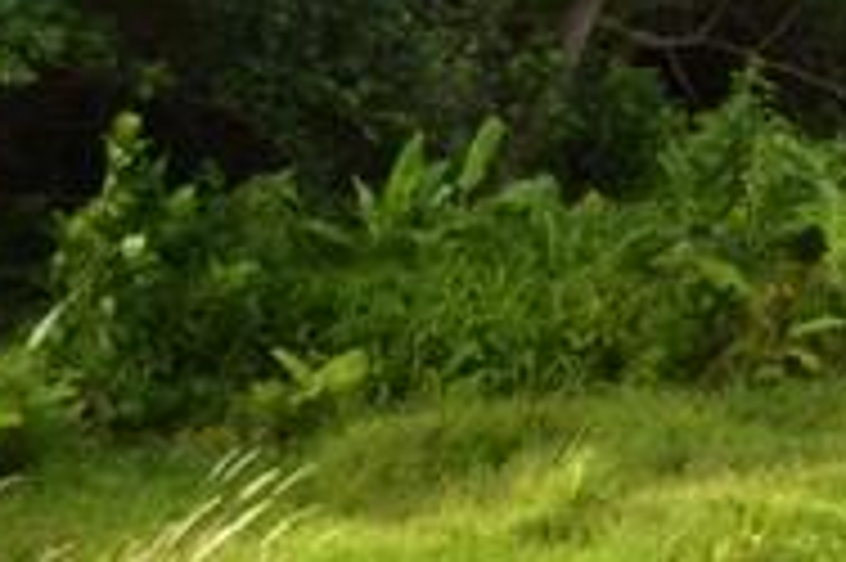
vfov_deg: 11.8
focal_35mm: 115
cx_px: 1593
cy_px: 115
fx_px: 2700
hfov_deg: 15.1
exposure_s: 1/200
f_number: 6.3
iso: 100
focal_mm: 18
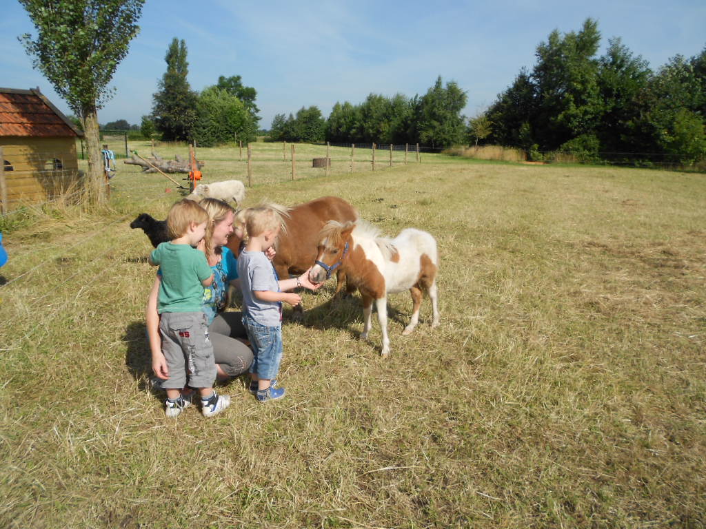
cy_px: 264
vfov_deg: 53.1
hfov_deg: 67.3
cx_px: 353
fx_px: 530
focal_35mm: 26
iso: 80
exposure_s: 1/1250
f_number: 3.2
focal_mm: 4.6
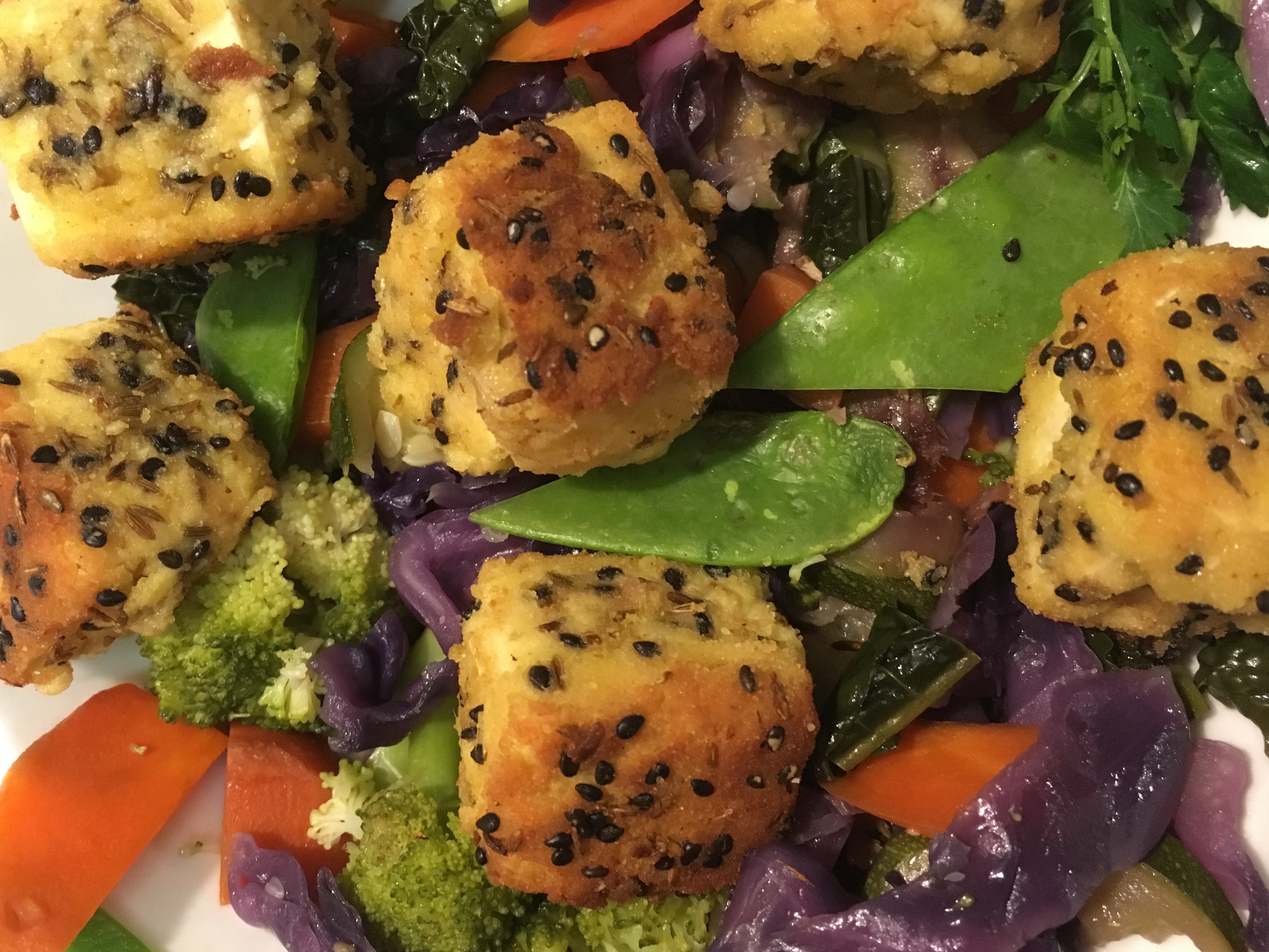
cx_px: 591
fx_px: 1136
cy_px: 458
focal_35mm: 31
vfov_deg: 45.4
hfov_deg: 58.3
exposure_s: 1/17
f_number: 2.2
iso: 250
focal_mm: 4.15
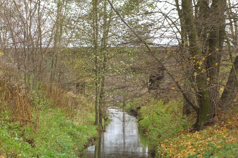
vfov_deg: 11.5
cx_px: 119
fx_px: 786
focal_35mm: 119
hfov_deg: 17.2
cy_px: 75
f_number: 5.1
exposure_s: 1/100
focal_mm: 23.7
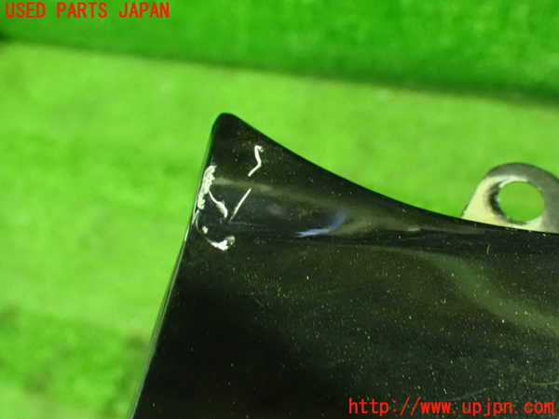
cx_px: 280
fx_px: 807
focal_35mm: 50
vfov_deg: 29.1
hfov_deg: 38.2
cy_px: 210
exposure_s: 1/15
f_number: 3.2
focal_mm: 9.01
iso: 1600
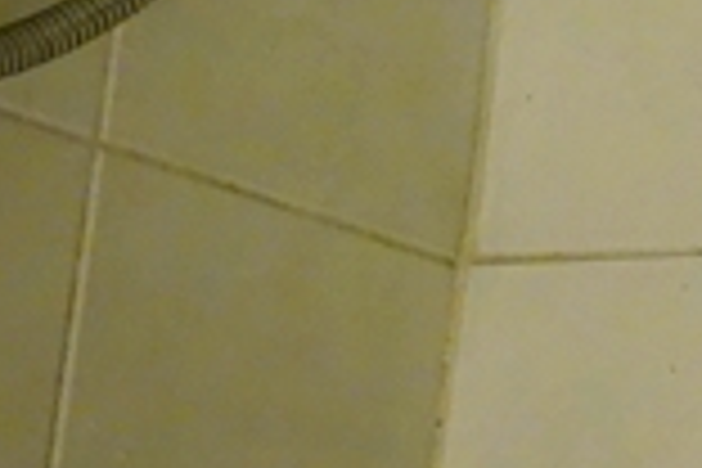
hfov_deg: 11.4
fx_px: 3256
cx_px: 1300
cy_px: -133
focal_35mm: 167
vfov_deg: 8.1
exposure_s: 1/80
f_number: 2.8
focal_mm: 14.75
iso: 3200
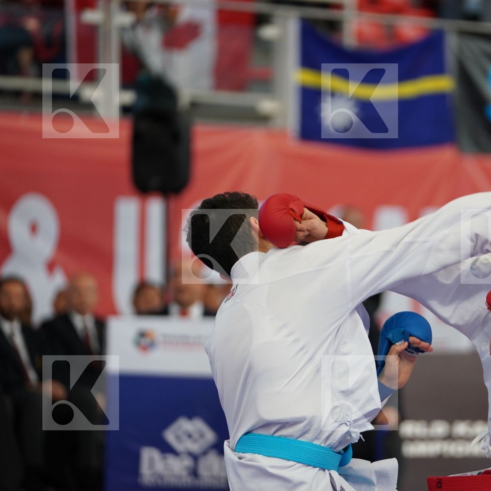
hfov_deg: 8.7
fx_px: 3210
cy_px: 247
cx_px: 360
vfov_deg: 8.7
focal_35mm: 200
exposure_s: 1/1000
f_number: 2.8
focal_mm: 156
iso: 1600
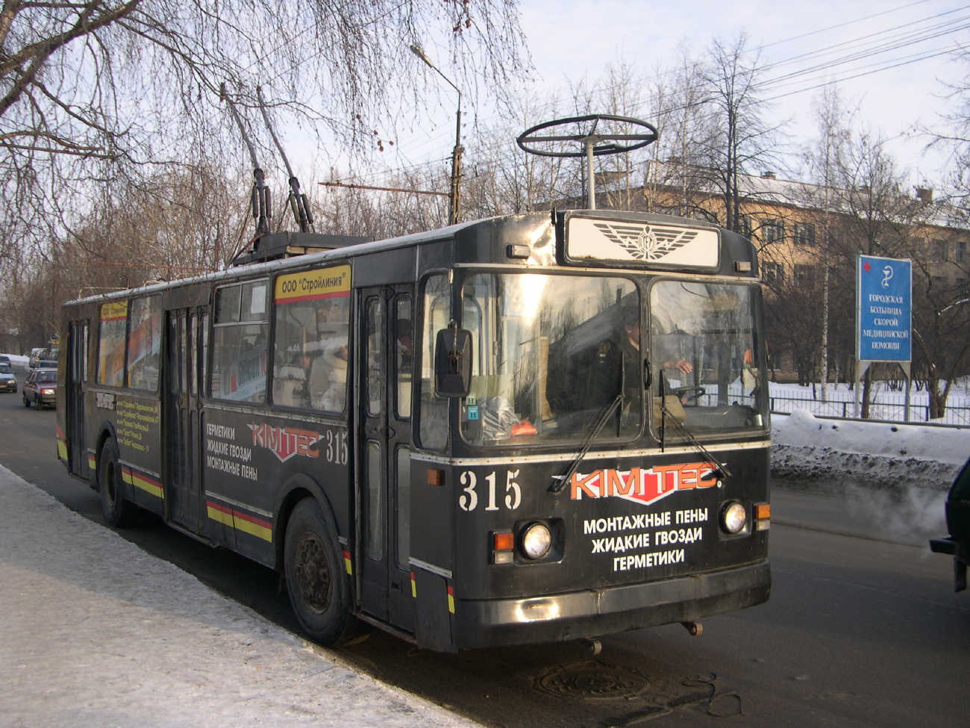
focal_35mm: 38
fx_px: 1065
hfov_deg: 49.0
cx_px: 485
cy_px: 364
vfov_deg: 37.7
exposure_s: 1/432
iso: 100
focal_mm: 8
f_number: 2.8
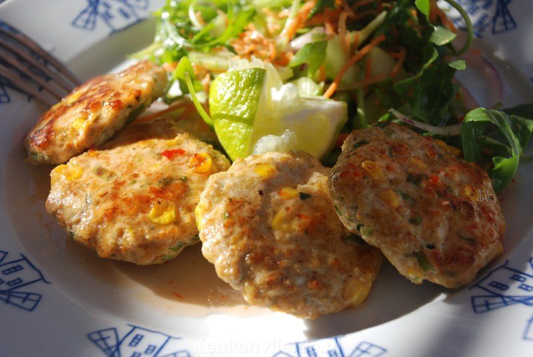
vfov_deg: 15.8
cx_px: 266
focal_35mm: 87
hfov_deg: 23.3
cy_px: 178
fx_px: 1290
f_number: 5.3
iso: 200
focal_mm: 58
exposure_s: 1/320
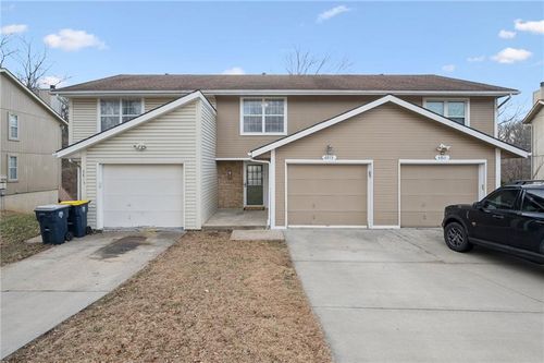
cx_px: 272
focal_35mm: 19
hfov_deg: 86.9
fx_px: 287
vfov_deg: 64.5
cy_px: 182
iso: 640
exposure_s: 1/500
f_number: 6.3
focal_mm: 19
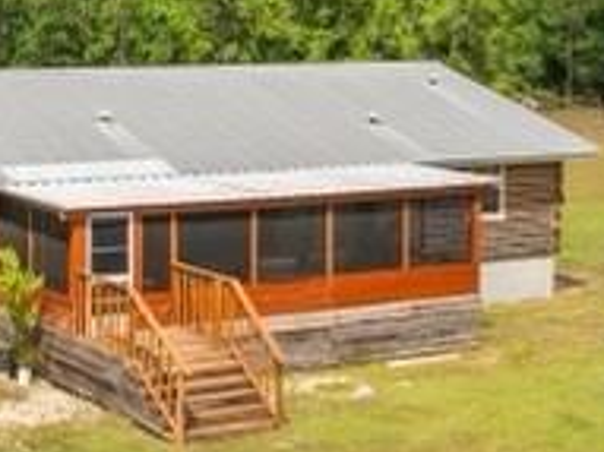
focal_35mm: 83
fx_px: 1447
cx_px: -30
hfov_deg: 22.5
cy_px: 131
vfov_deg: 17.7
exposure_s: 1/240
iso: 100
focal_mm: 12.29
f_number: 2.8
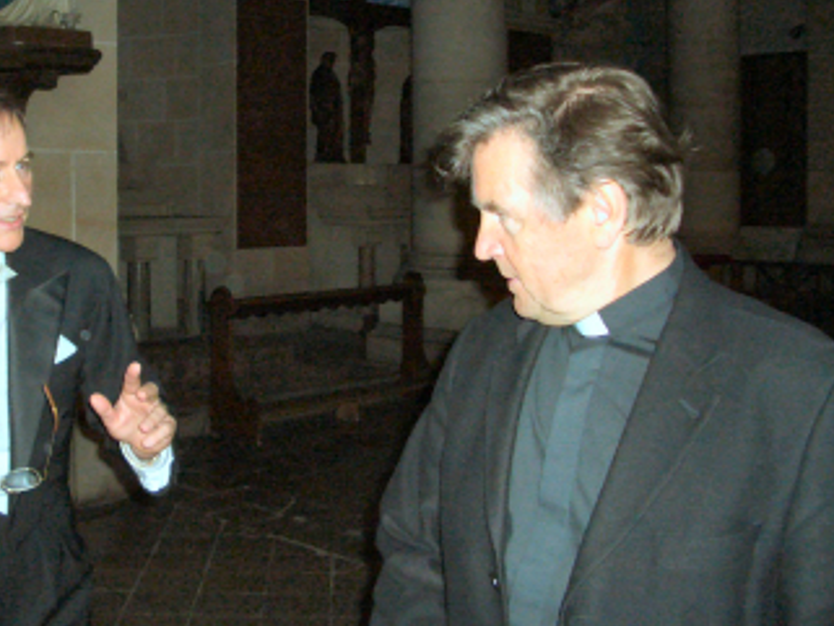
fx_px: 1181
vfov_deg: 29.6
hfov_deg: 38.5
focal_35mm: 49
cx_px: 283
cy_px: 247
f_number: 2.6
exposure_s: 1/60
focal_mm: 5.8
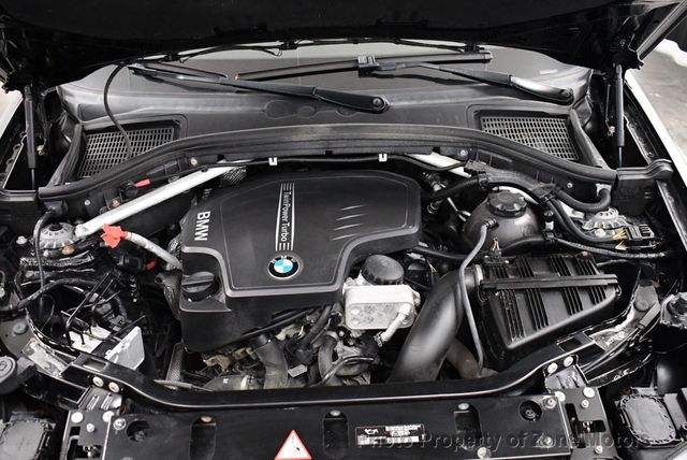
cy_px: 230
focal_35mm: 36
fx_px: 688
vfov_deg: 36.9
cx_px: 344
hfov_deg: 53.1
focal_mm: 18
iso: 3200
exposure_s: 1/125
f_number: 3.5
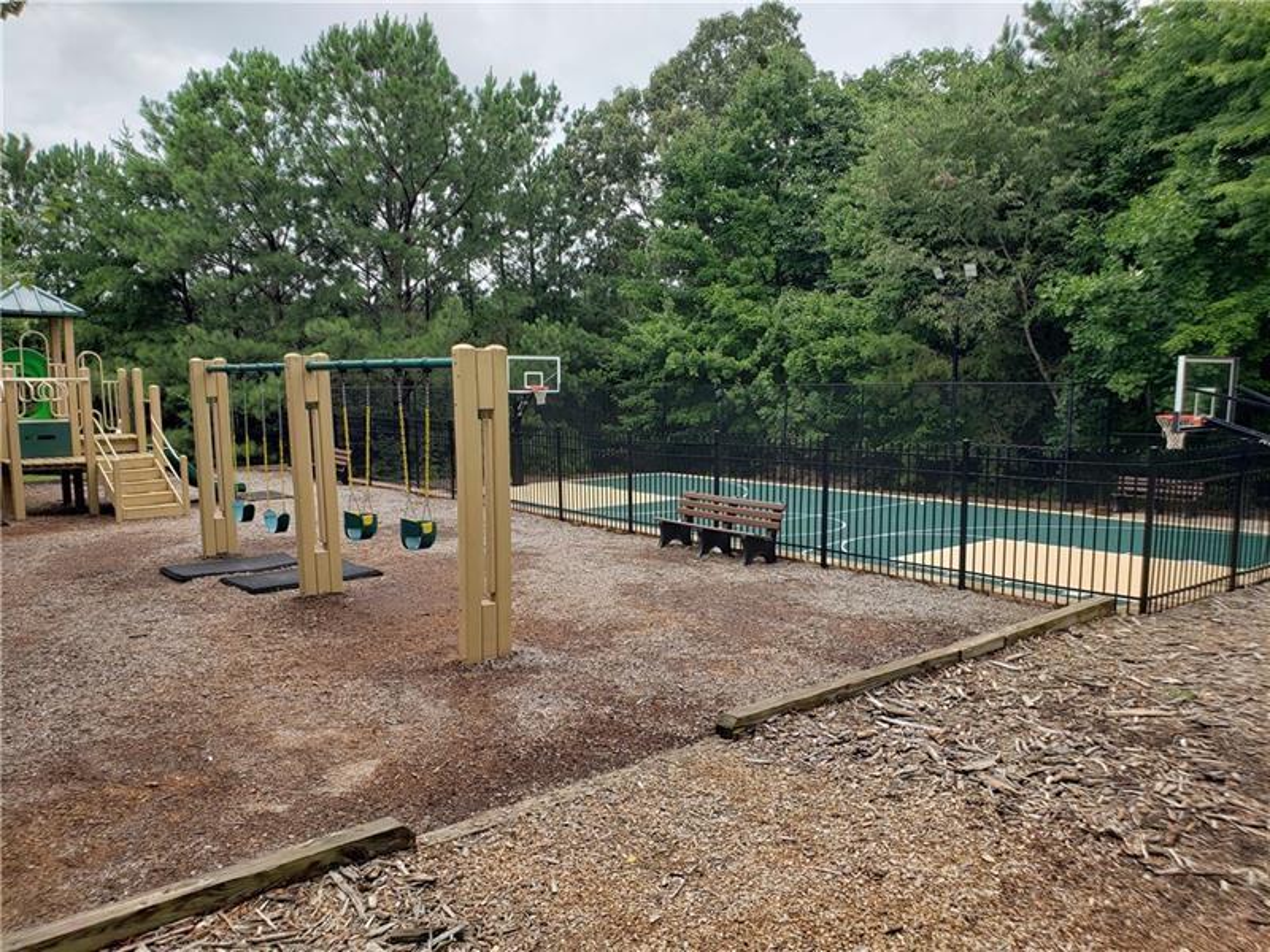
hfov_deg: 67.3
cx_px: 635
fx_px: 954
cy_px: 476
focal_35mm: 26
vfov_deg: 53.1
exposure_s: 1/583
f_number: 2.4
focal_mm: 4.3
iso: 50
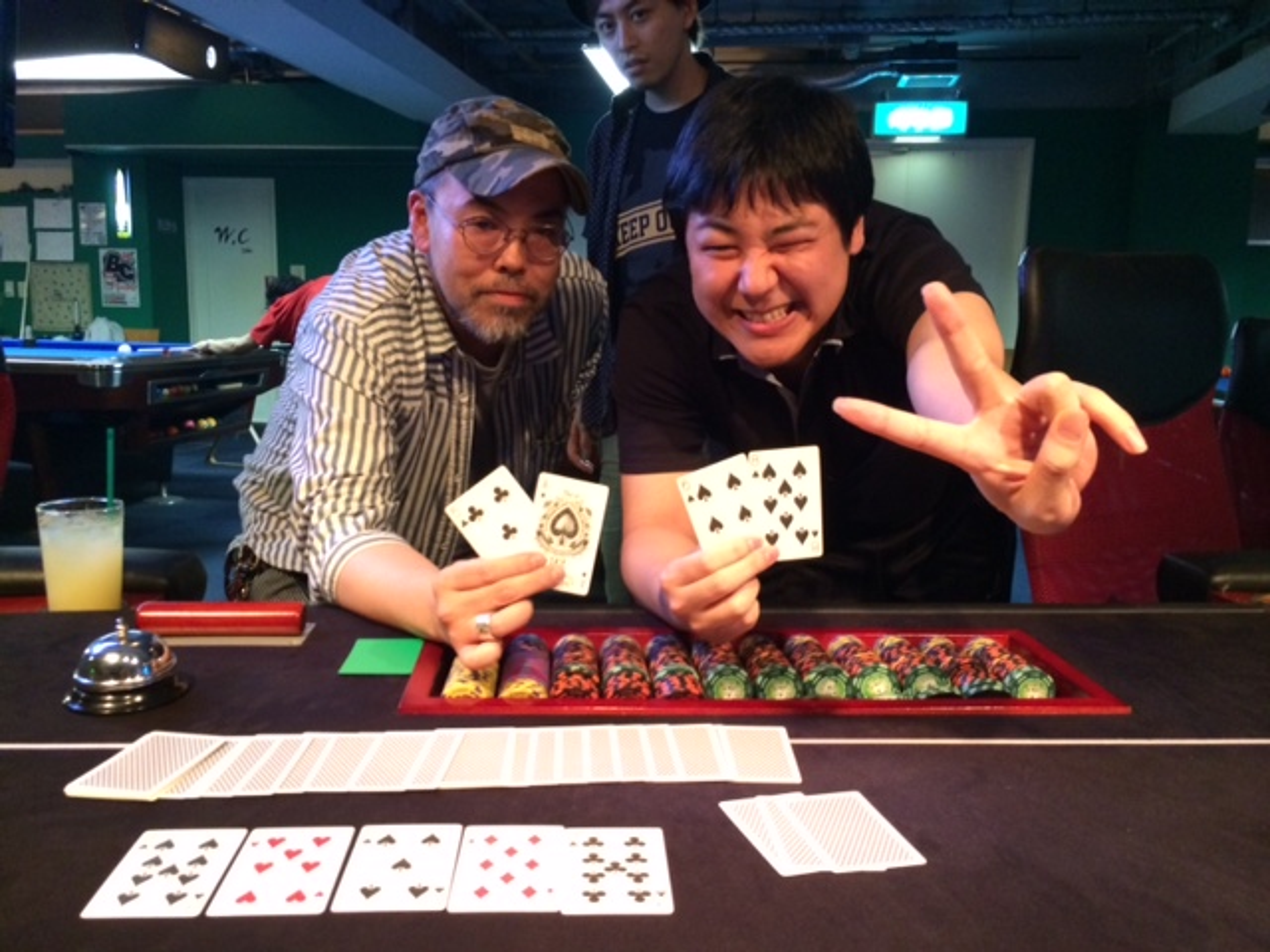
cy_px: 476
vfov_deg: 46.8
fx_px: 1101
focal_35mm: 30
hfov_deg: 60.0
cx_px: 635
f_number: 2.2
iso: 320
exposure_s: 1/15
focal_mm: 4.12
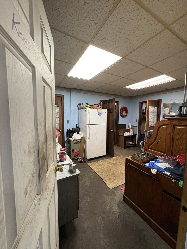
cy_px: 124
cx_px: 94
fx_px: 101
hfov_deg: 85.7
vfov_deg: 102.1
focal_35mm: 14
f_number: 2.2
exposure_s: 1/60
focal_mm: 2.22
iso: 160
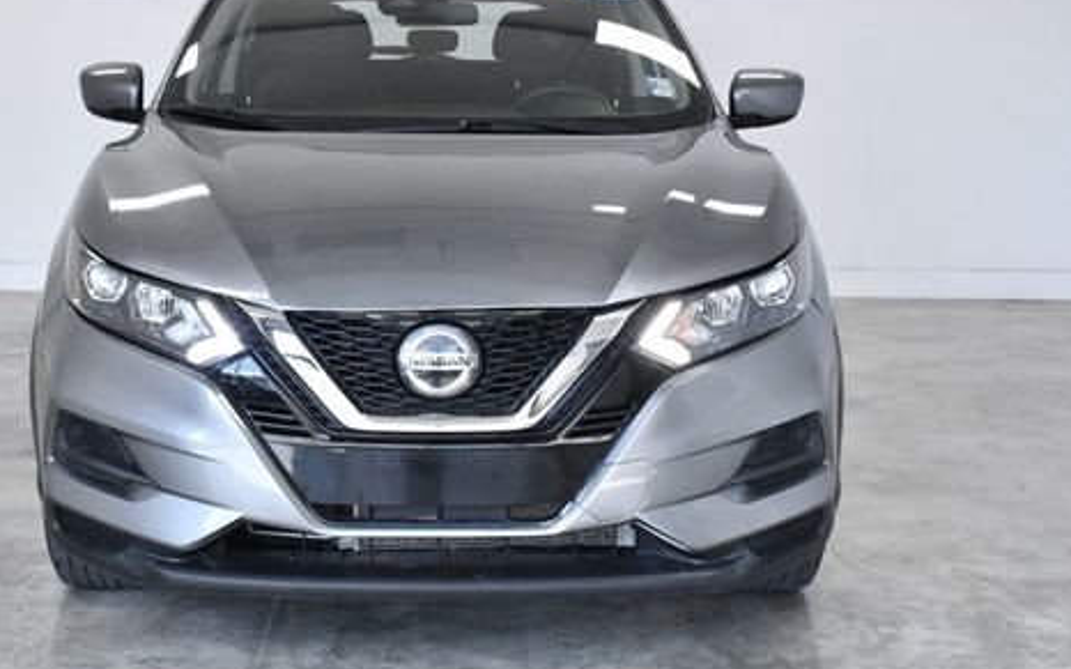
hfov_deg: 36.2
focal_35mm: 56
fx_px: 1634
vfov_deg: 23.1
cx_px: 437
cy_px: 255
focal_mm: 27
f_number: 10
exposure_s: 1/400
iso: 2500
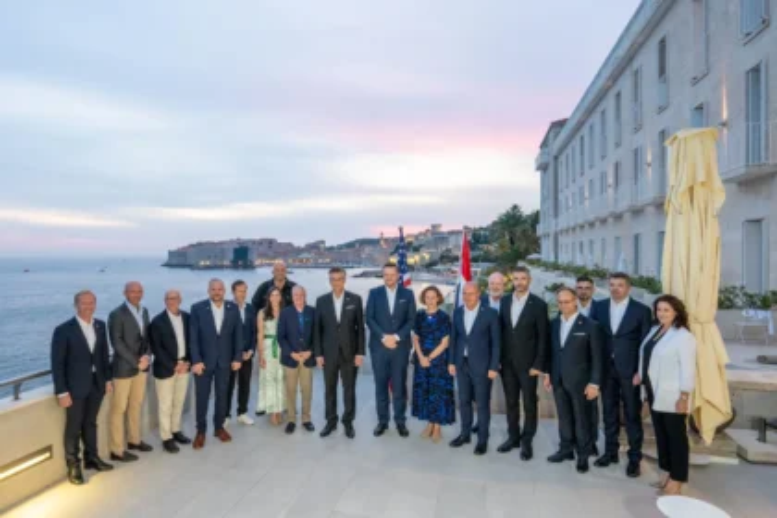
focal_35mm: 18
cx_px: 388
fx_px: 388
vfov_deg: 67.4
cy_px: 259
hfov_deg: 90.0
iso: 2500
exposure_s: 1/125
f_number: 5
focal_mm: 18
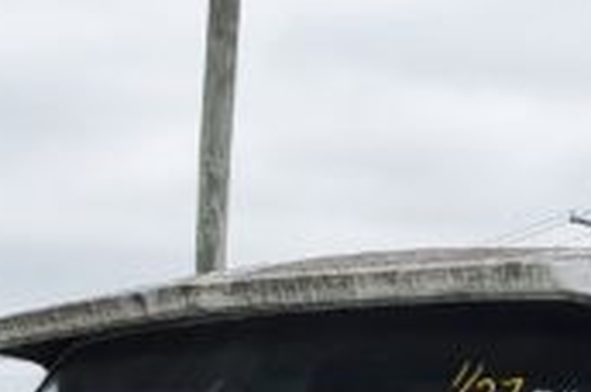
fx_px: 2065
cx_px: 306
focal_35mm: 126
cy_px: 908
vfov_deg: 9.7
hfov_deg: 16.3
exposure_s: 1/1369
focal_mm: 4.3
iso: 50
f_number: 2.4
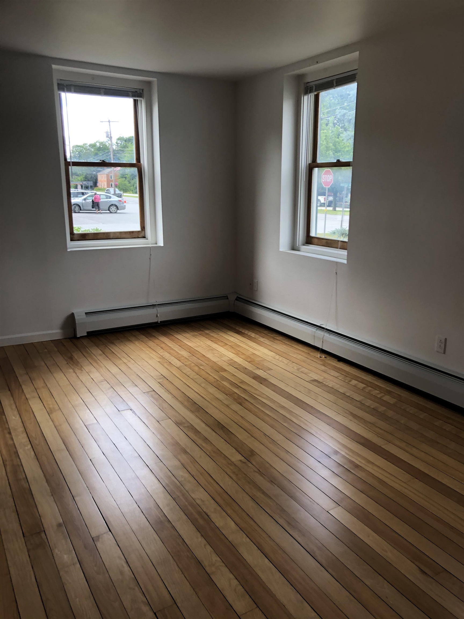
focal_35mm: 28
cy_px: 310
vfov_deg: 63.4
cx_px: 232
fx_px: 500
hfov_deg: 49.7
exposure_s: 1/120
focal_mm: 3.99
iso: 32
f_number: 1.8
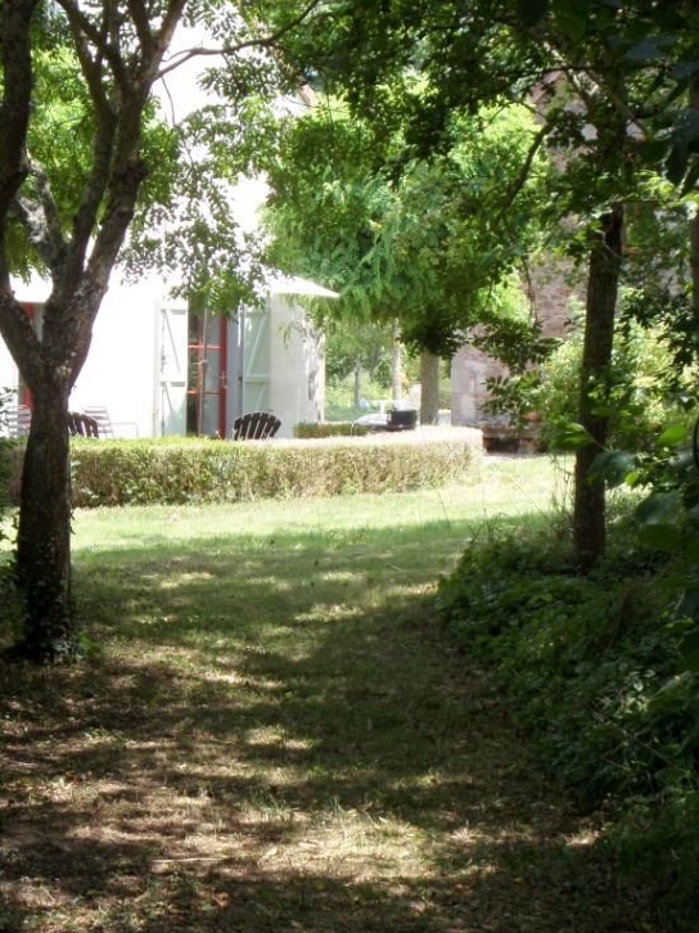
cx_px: 285
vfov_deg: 19.0
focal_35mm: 103
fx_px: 2775
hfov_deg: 14.4
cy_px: 317
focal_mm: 11.9
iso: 80
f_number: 4.2
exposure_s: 1/90
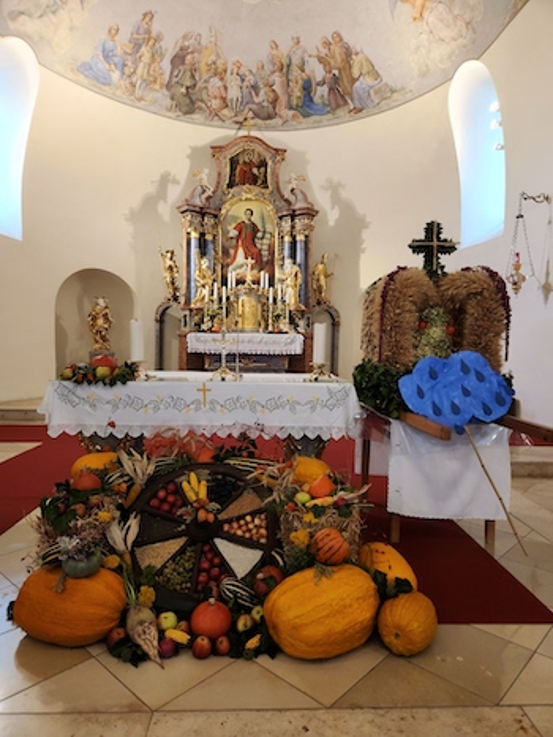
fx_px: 489
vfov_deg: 73.9
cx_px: 276
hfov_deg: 58.9
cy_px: 368
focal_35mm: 23
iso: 125
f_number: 1.8
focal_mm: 5.4
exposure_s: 1/50
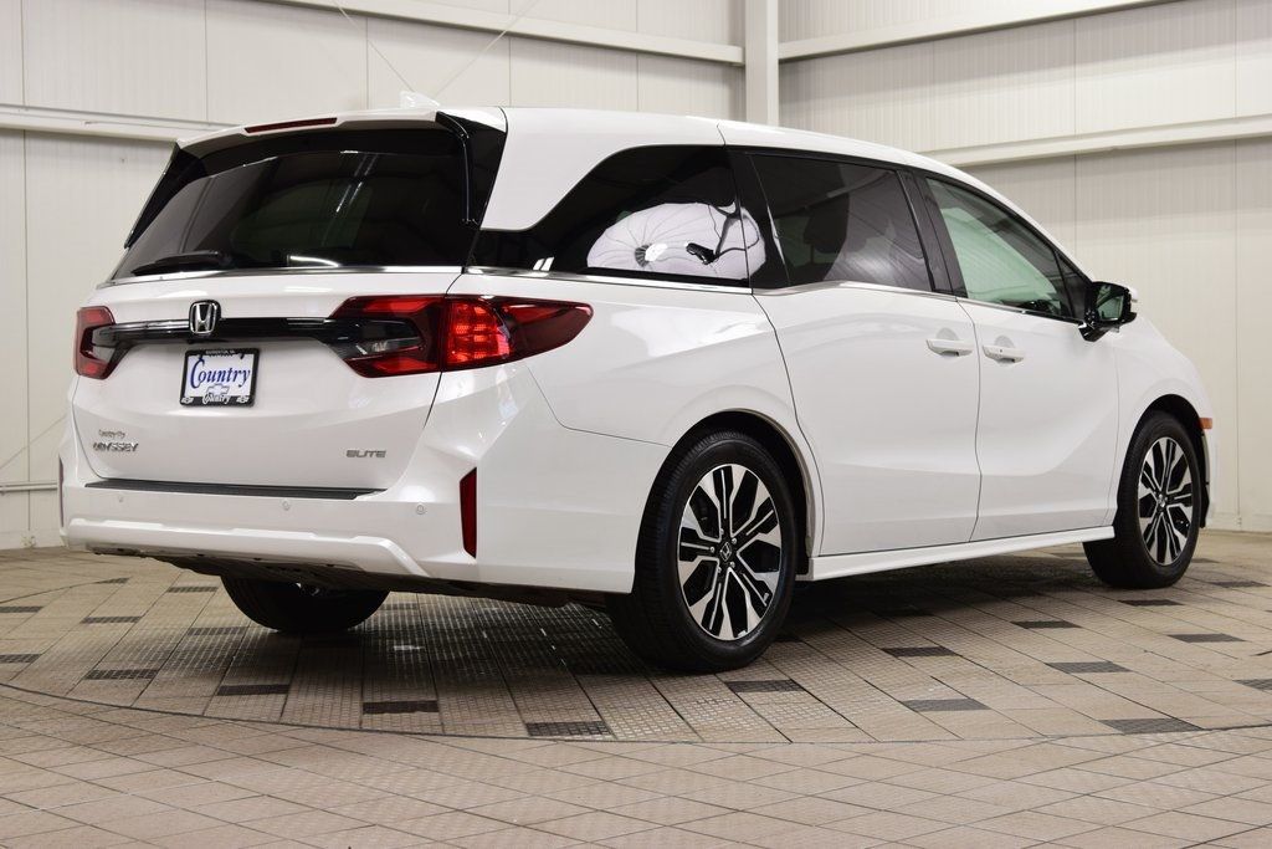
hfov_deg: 33.4
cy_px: 424
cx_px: 636
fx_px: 2120
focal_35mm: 60
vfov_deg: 22.6
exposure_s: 1/30
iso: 560
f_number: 7.1
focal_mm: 40
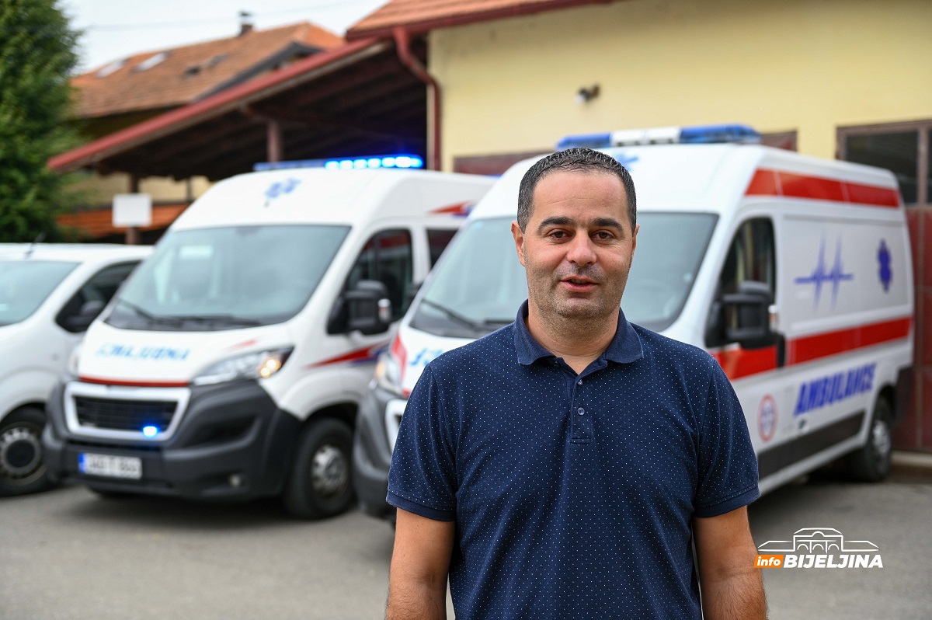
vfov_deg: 29.8
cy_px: 310
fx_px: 1164
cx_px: 466
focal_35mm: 45
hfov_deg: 43.6
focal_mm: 45
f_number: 2.8
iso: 320
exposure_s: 1/640
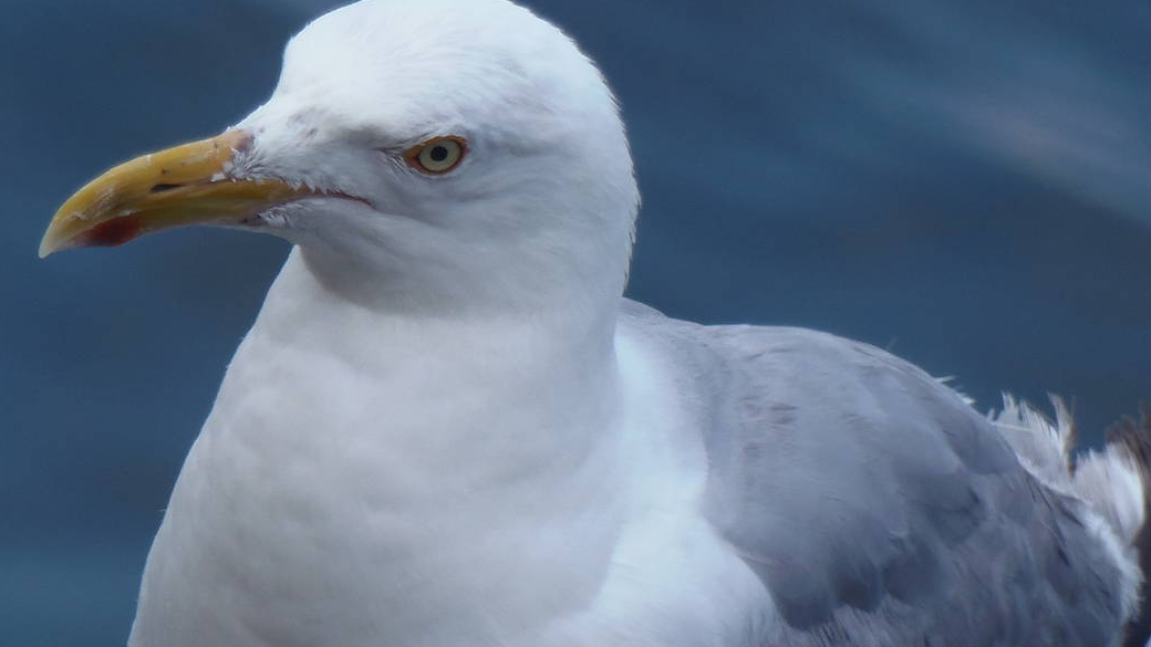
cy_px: 396
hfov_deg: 2.2
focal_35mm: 986
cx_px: 465
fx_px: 30093
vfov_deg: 1.2
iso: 64
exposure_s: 1/250
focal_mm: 109
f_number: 5
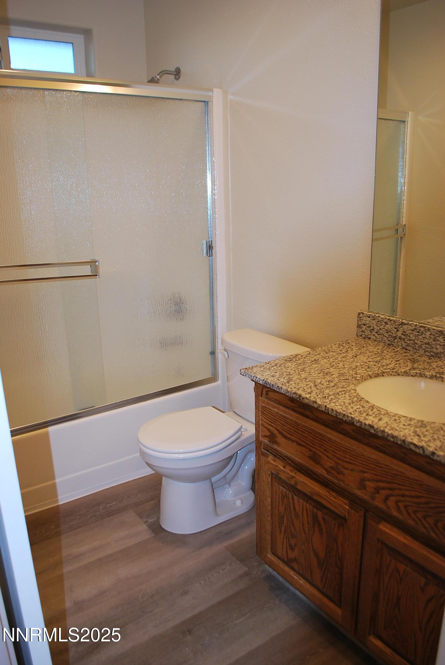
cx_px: 222
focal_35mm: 27
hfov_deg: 48.0
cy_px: 332
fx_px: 499
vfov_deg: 67.3
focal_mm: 18
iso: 200
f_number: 3.5
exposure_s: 1/60
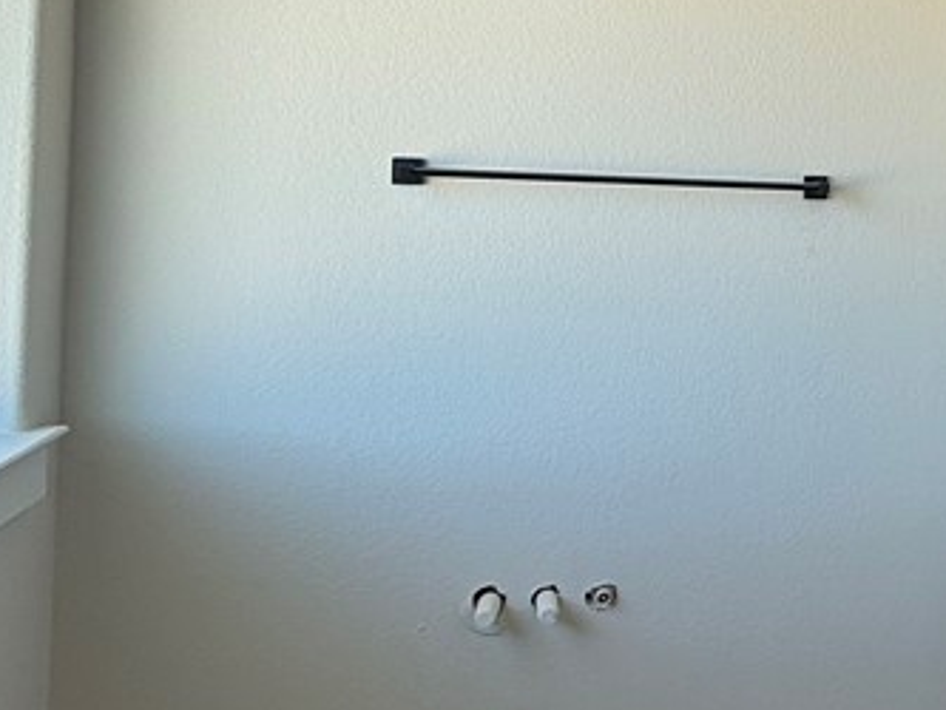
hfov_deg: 37.1
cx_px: 1031
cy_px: 190
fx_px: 1176
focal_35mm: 43
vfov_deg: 33.1
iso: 50
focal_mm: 2.22
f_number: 2.2
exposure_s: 1/99
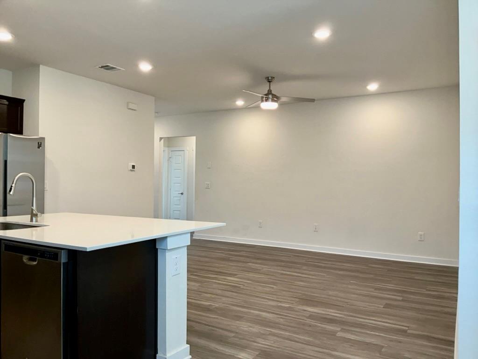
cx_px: 239
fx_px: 373
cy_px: 180
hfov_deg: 65.3
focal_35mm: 27
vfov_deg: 51.4
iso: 64
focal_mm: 3
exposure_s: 1/60
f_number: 1.8
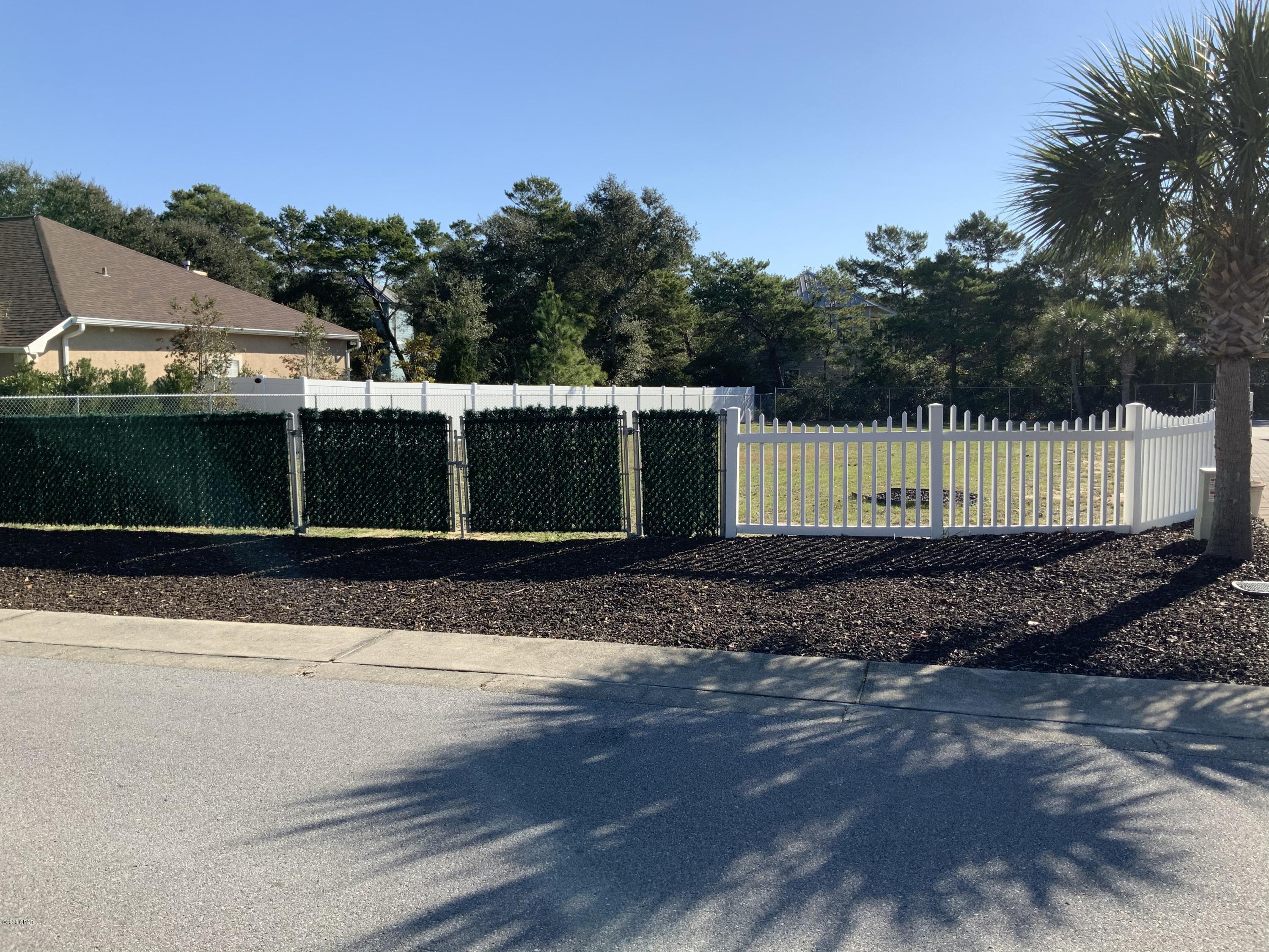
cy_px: 476
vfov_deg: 48.2
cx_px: 634
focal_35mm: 29
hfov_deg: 61.7
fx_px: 1063
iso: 16
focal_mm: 3
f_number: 1.8
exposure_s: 1/1534
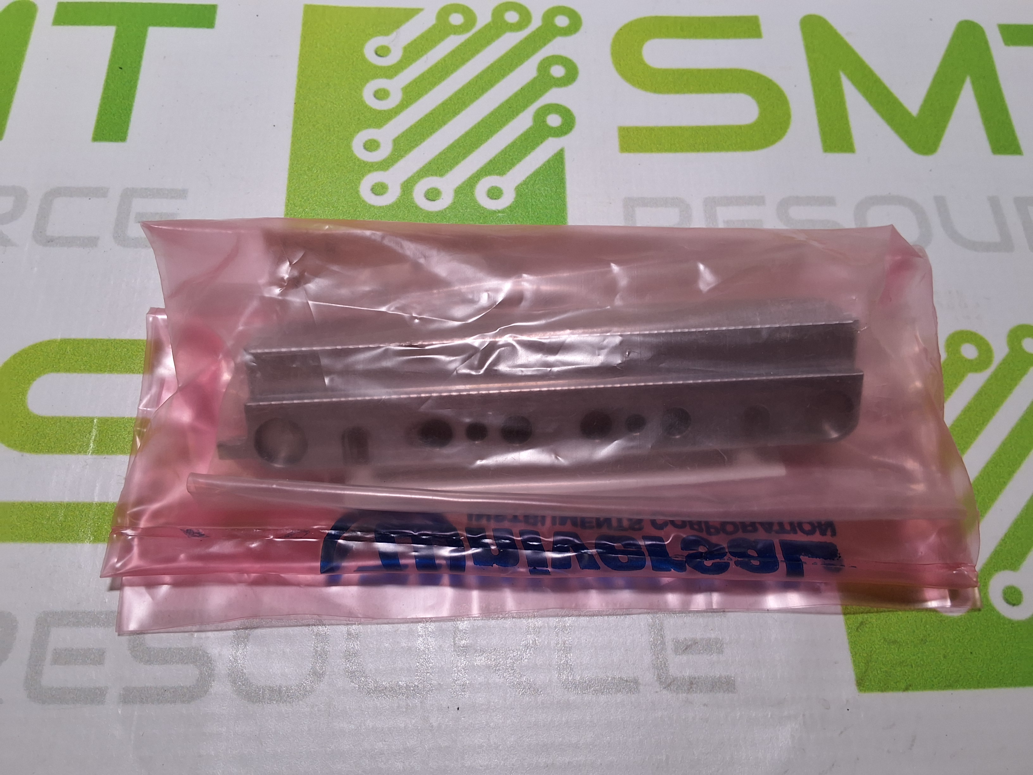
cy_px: 388
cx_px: 516
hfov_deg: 63.4
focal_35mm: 28
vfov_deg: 49.7
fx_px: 836
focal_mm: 2.91
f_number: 1.9
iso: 50
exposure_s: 1/120
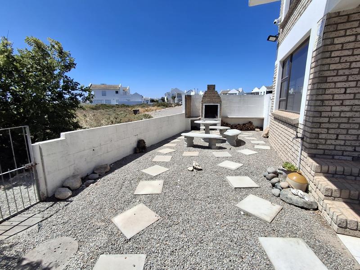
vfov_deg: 78.1
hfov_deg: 94.5
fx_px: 166
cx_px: 180
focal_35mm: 16
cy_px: 135
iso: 40
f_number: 2.2
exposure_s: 1/2299
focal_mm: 1.64
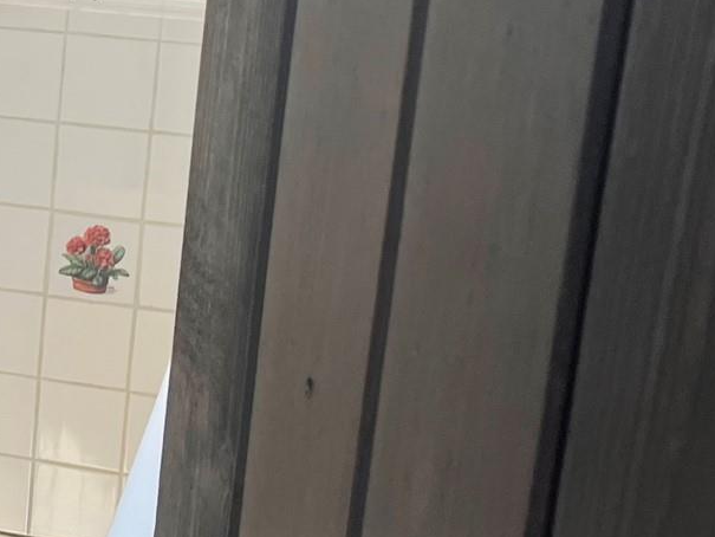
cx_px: -216
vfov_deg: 16.7
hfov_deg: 20.3
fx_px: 1818
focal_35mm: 88
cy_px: 166
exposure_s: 1/121
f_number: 1.6
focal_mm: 5.1
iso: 64
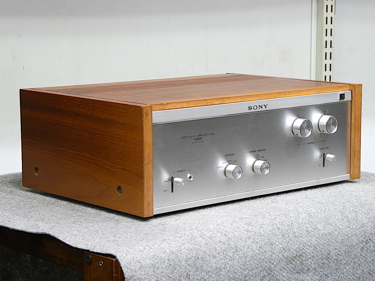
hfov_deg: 20.0
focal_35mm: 98
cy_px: 140
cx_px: 188
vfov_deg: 15.1
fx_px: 1062
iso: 200
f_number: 5
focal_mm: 17.5
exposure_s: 1/6
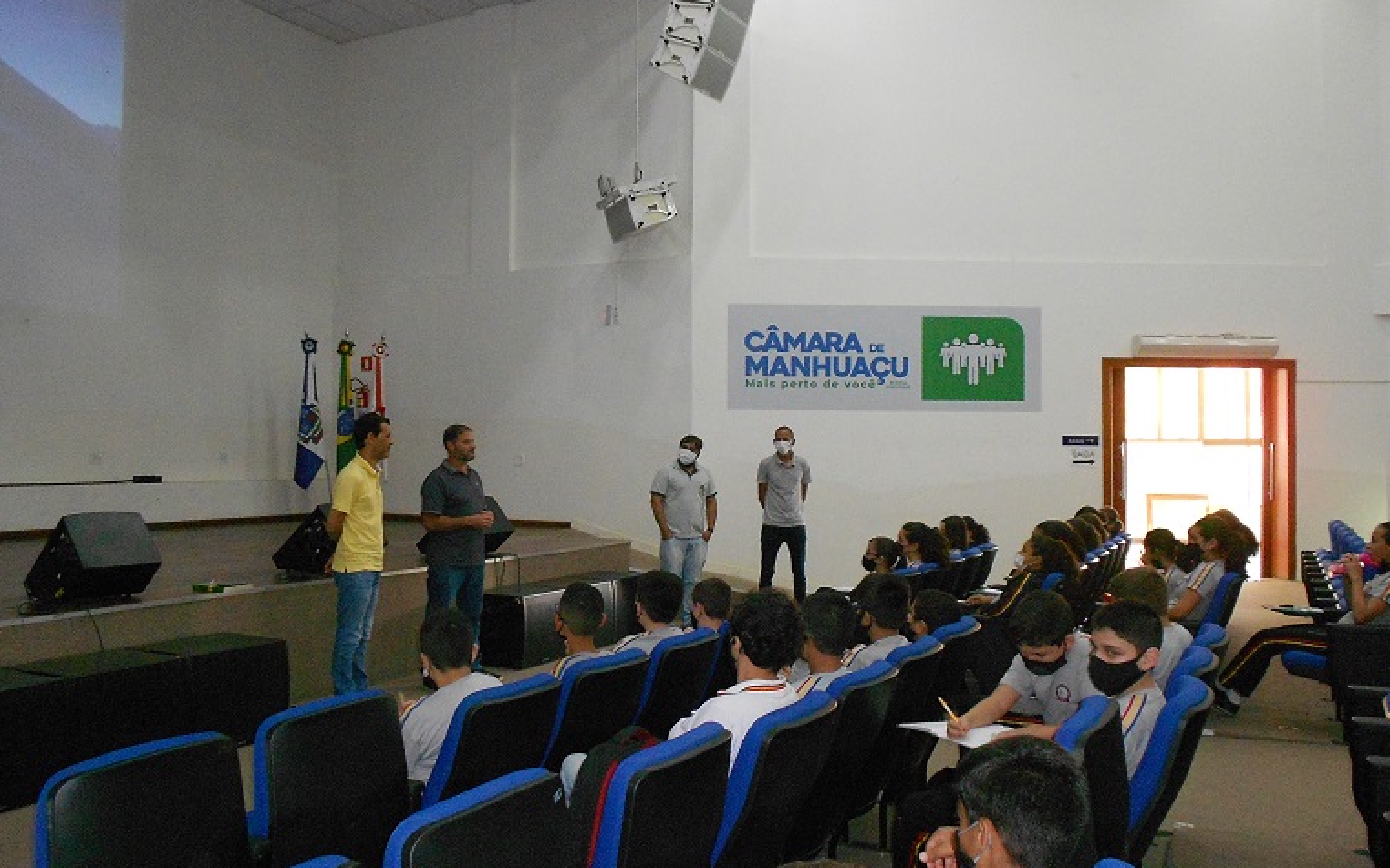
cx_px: 695
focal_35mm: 31
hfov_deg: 61.2
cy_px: 461
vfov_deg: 40.6
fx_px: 1174
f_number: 3.4
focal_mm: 5.1
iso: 500
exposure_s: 1/25
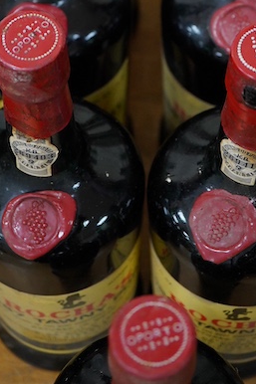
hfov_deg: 13.0
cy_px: 60
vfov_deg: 19.2
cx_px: 131
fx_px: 1121
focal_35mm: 105
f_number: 5.6
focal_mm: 30
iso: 1250
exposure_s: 1/125
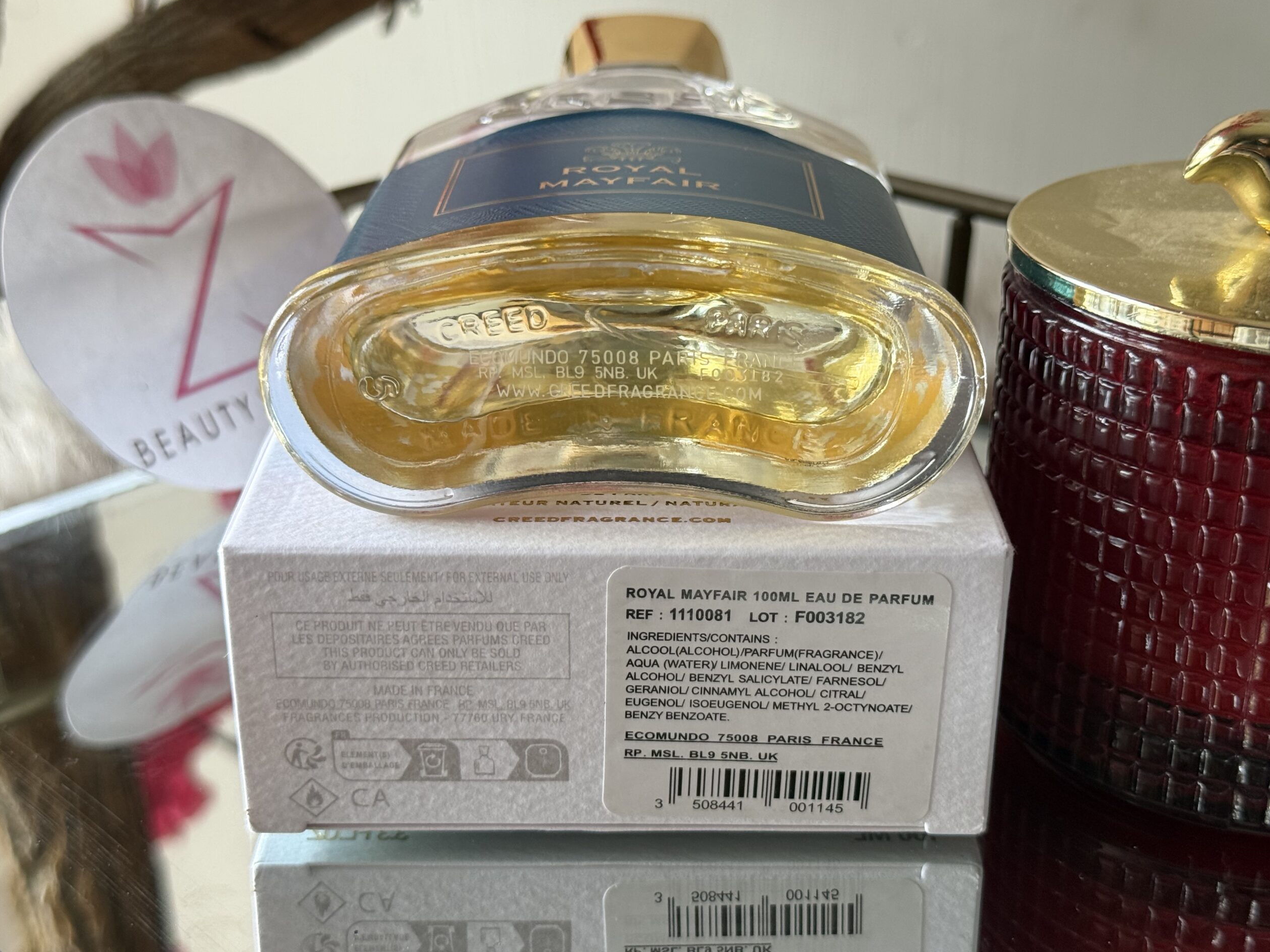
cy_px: 470
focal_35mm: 49
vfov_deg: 29.7
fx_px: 1798
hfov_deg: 38.9
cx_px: 623
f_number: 1.78
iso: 200
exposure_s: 1/60
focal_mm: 6.76
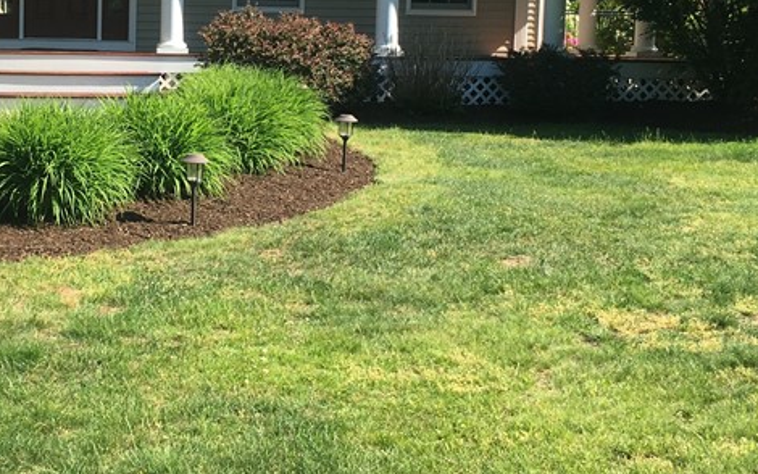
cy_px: 148
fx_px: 1384
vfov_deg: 19.4
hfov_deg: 30.2
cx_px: 205
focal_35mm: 67
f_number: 2.2
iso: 25
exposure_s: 1/596
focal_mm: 4.15
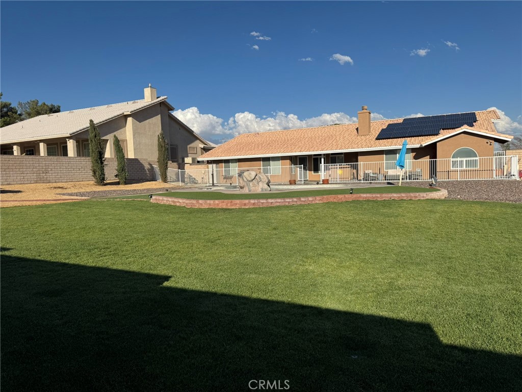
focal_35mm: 24
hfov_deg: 71.6
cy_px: 196
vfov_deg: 56.8
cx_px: 261
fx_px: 362
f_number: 1.78
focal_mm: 6.76
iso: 80
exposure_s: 1/7092
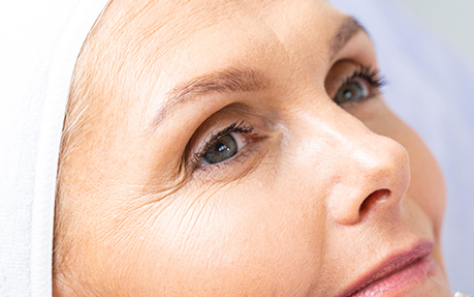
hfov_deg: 14.5
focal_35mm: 142
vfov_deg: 9.2
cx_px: 491
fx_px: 1835
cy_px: 302
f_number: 2.8
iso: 400
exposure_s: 1/160
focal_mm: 64
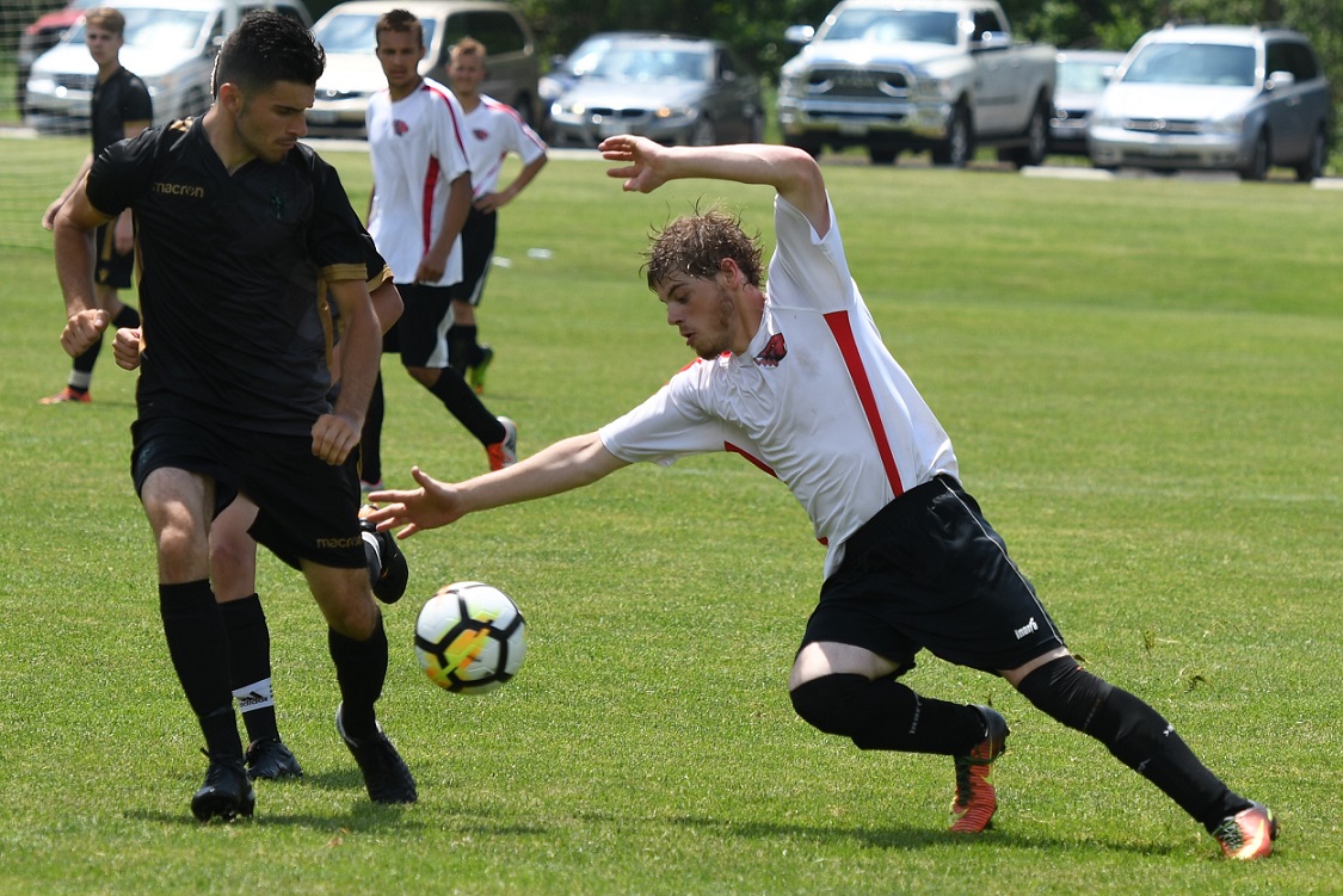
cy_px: 448
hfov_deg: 11.0
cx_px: 672
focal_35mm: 188
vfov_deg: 7.3
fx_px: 6997
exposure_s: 1/1000
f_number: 4.5
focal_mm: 125
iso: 125
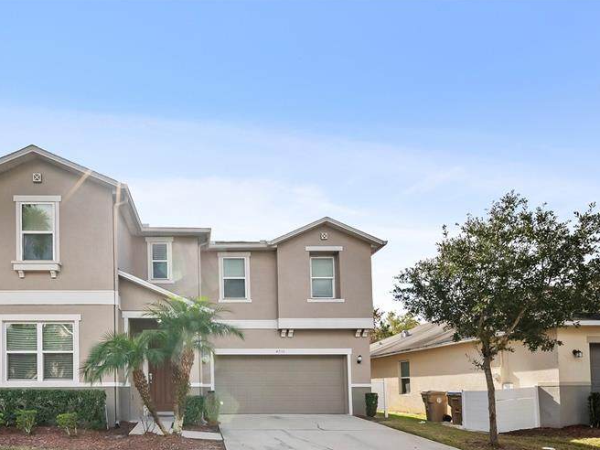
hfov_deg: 84.8
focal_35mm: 18
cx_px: 201
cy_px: 309
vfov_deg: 69.1
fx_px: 312
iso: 320
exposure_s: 1/250
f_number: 8
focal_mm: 12
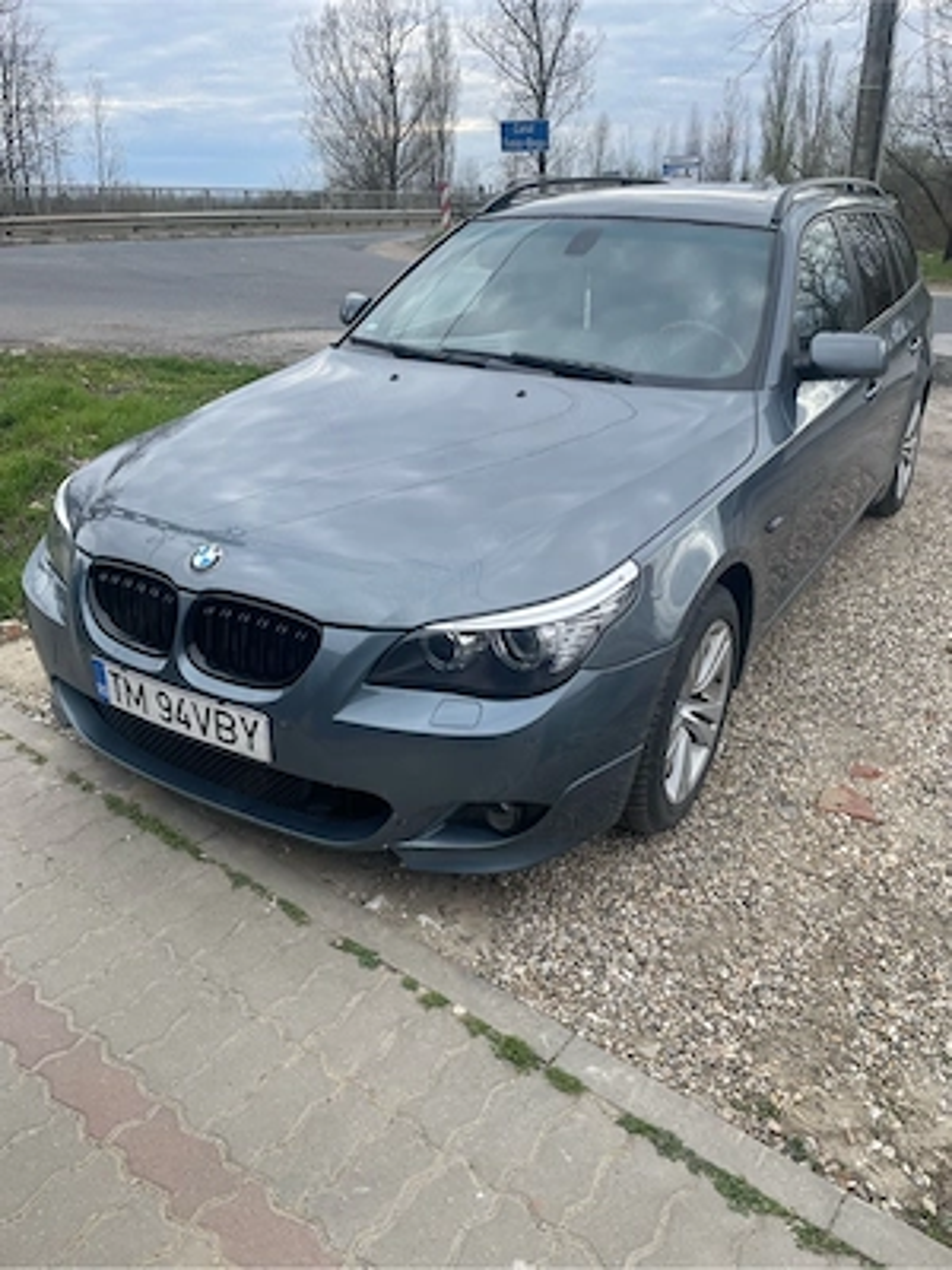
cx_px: 476
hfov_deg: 53.1
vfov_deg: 67.3
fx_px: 953
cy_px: 635
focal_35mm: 26
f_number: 1.6
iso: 32
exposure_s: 1/666
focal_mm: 4.2
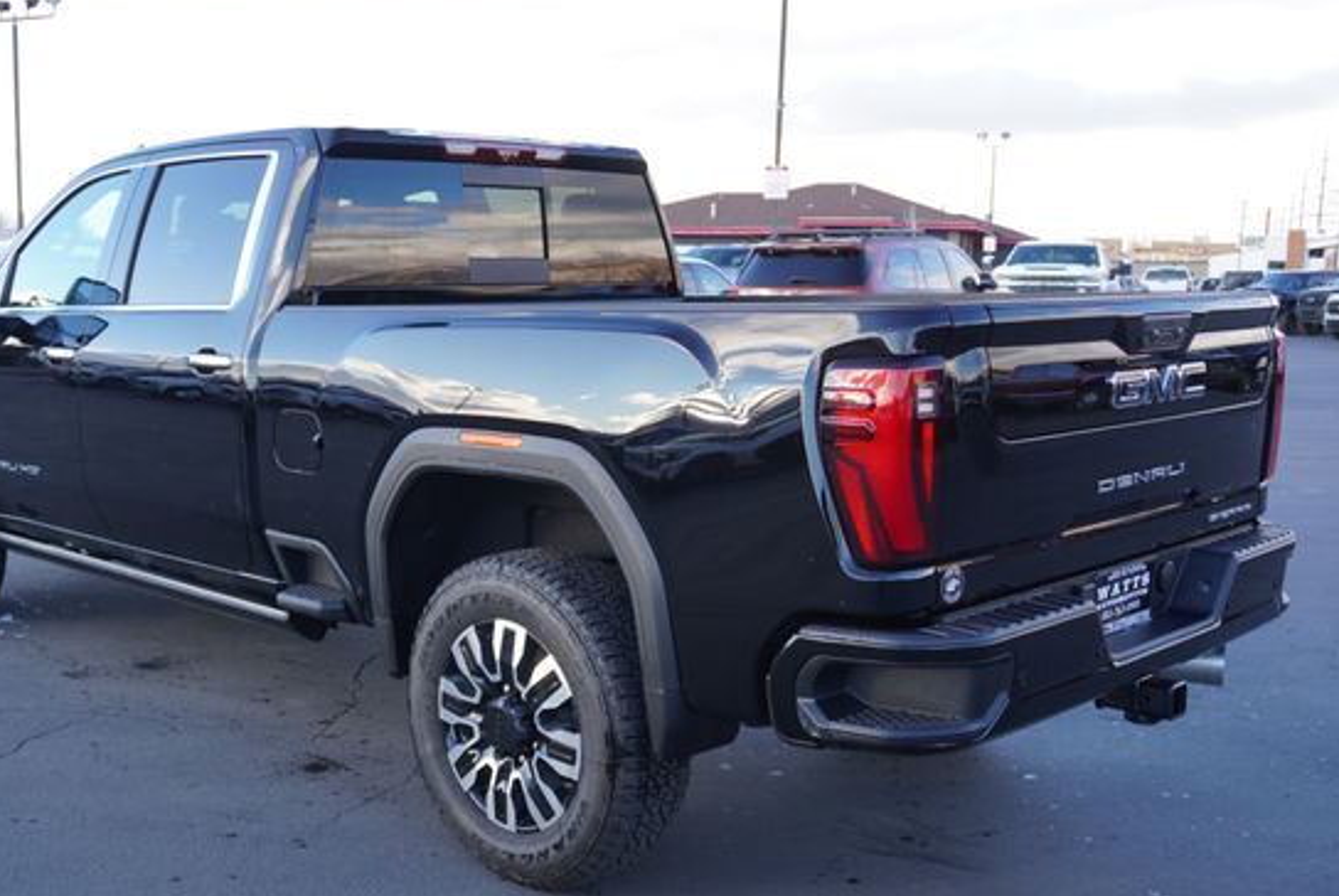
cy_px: 497
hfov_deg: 47.6
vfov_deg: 33.0
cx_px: 561
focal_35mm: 41
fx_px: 1511
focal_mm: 23
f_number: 4.5
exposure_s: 1/60
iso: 100
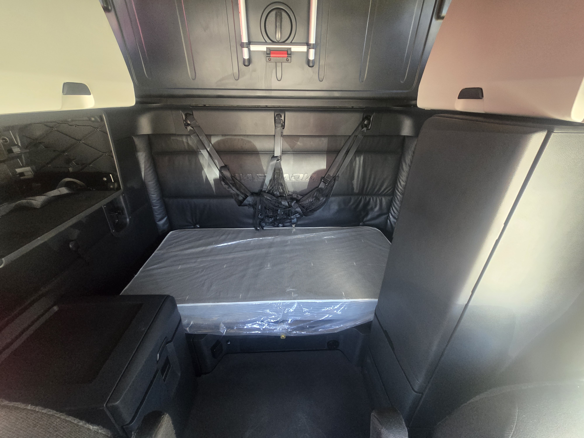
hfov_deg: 106.2
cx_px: 292
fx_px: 219
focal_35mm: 13
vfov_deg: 89.9
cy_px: 219
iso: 1000
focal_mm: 2.2
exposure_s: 1/60
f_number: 2.2
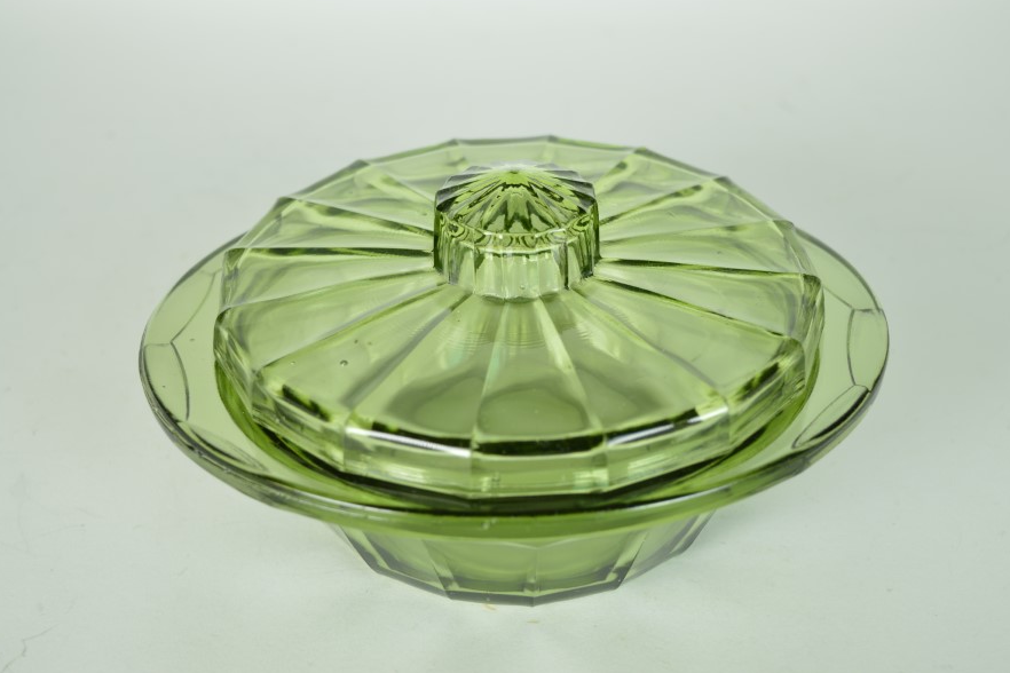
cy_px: 334
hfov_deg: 38.2
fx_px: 1459
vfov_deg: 26.0
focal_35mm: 52
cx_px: 502
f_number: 6.3
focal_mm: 34
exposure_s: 1/125
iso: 100
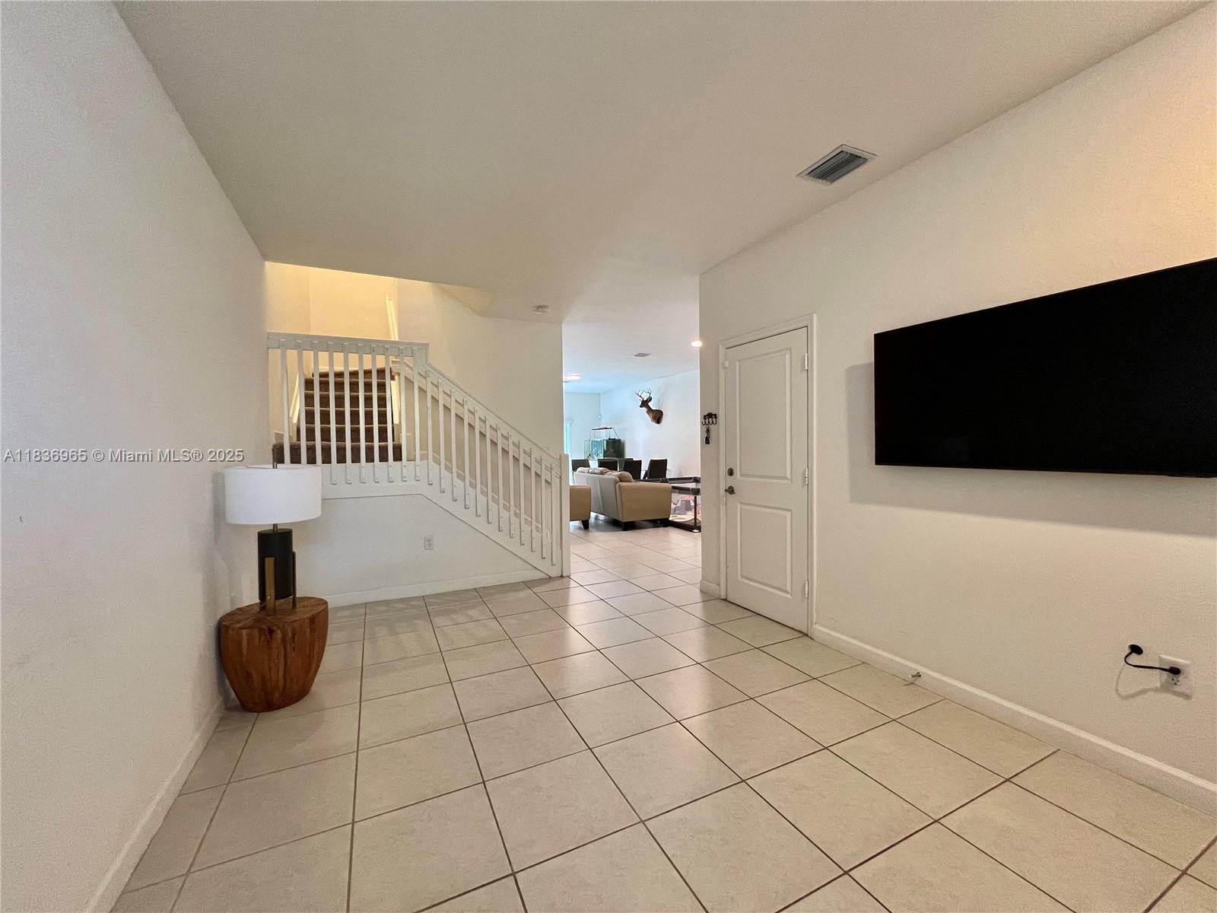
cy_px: 456
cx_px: 608
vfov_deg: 89.9
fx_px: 457
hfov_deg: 106.2
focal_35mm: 13
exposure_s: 1/60
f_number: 1.8
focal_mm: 1.57
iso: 250
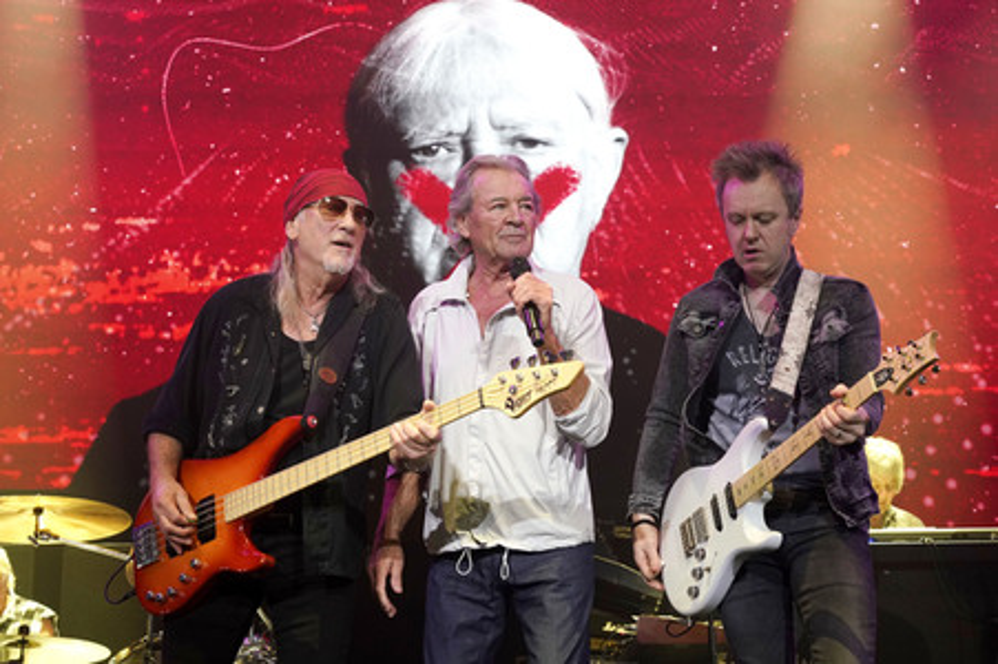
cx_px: 499
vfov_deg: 28.6
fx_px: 1302
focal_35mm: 47
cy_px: 332
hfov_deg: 41.9
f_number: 5.6
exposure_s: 1/640
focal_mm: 47
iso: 1600
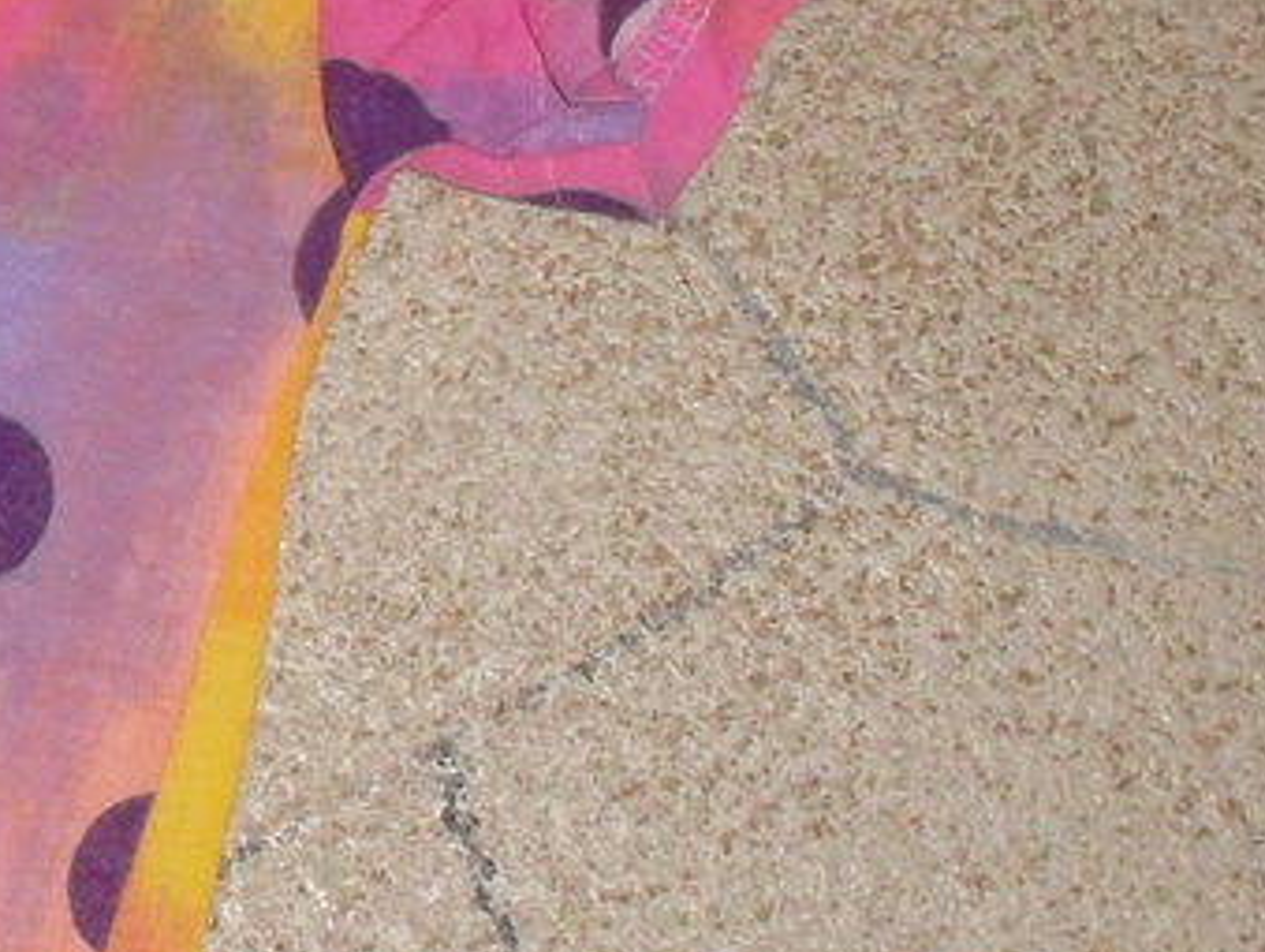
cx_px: -517
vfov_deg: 13.5
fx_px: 4024
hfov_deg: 16.6
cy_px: 455
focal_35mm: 110
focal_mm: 4.1
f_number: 3.3
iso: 100
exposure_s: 1/45
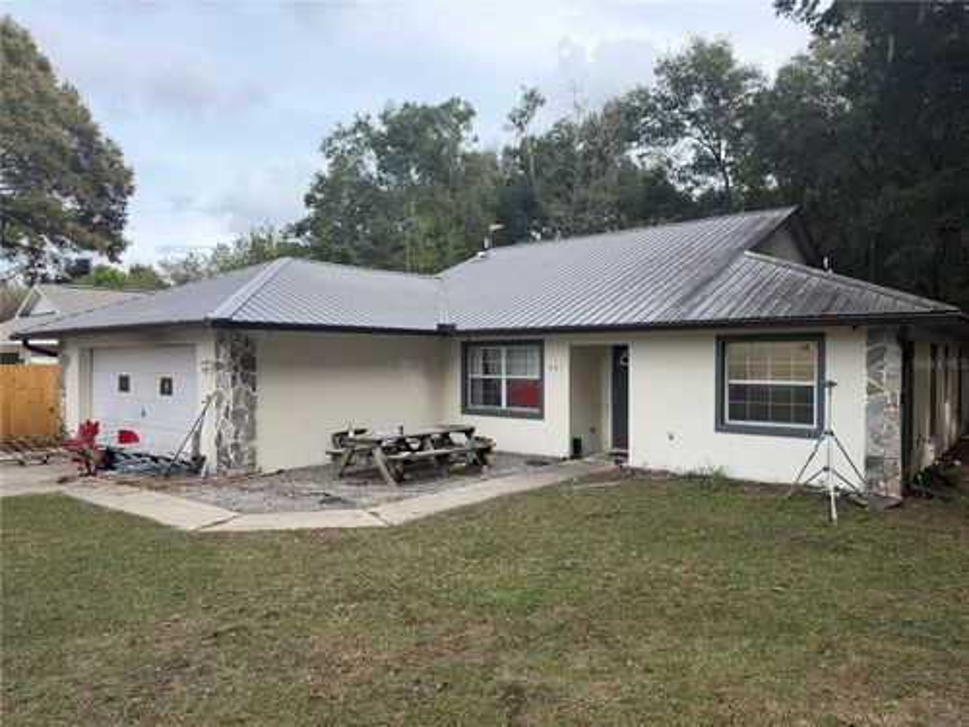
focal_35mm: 24
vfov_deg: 56.8
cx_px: 484
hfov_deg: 71.6
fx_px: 672
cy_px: 364
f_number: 1.78
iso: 80
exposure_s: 1/1812
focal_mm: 6.76
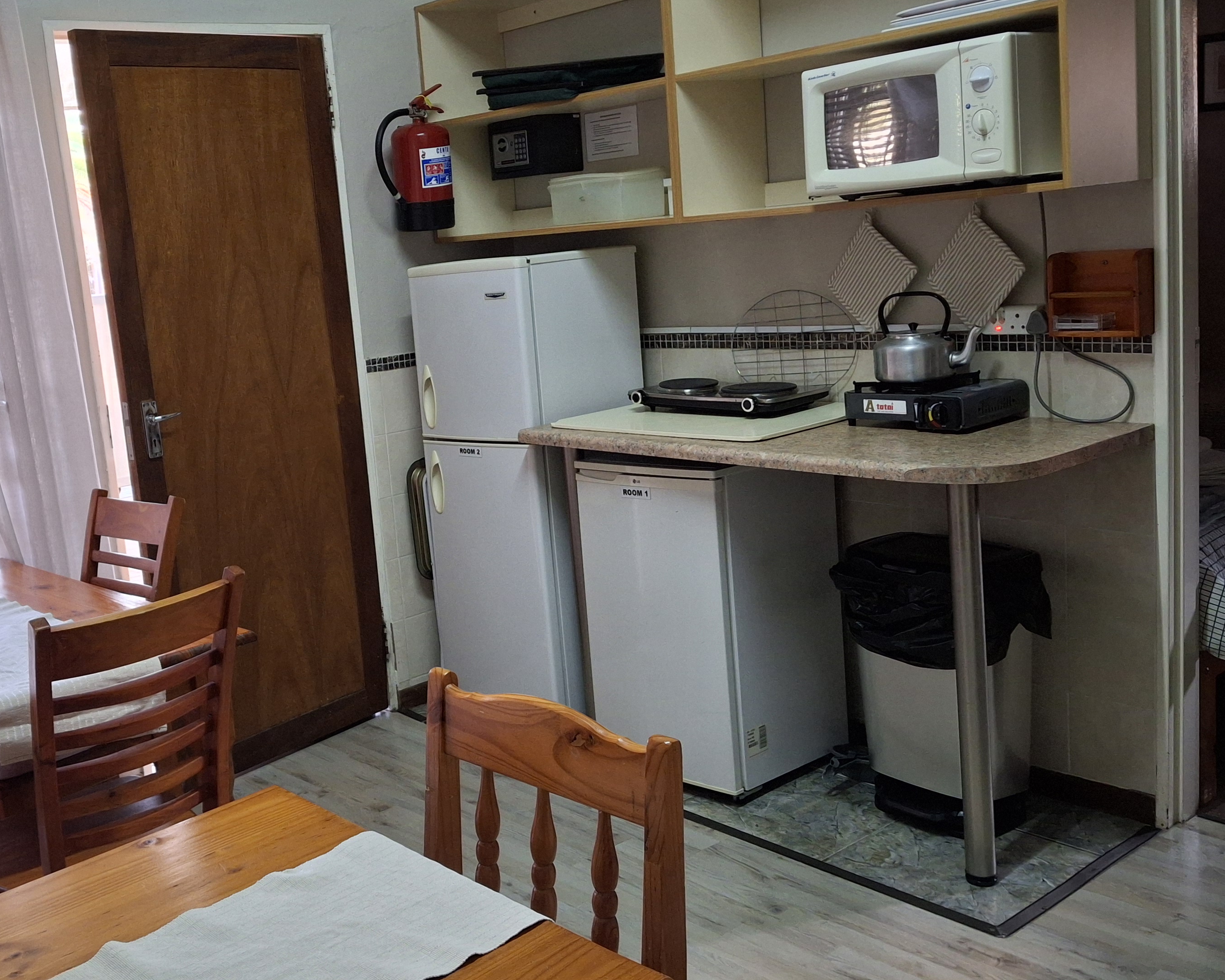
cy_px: 446
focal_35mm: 37
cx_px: 402
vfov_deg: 40.1
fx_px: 1341
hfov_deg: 48.2
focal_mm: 4.69
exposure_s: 1/50
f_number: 1.8
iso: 250
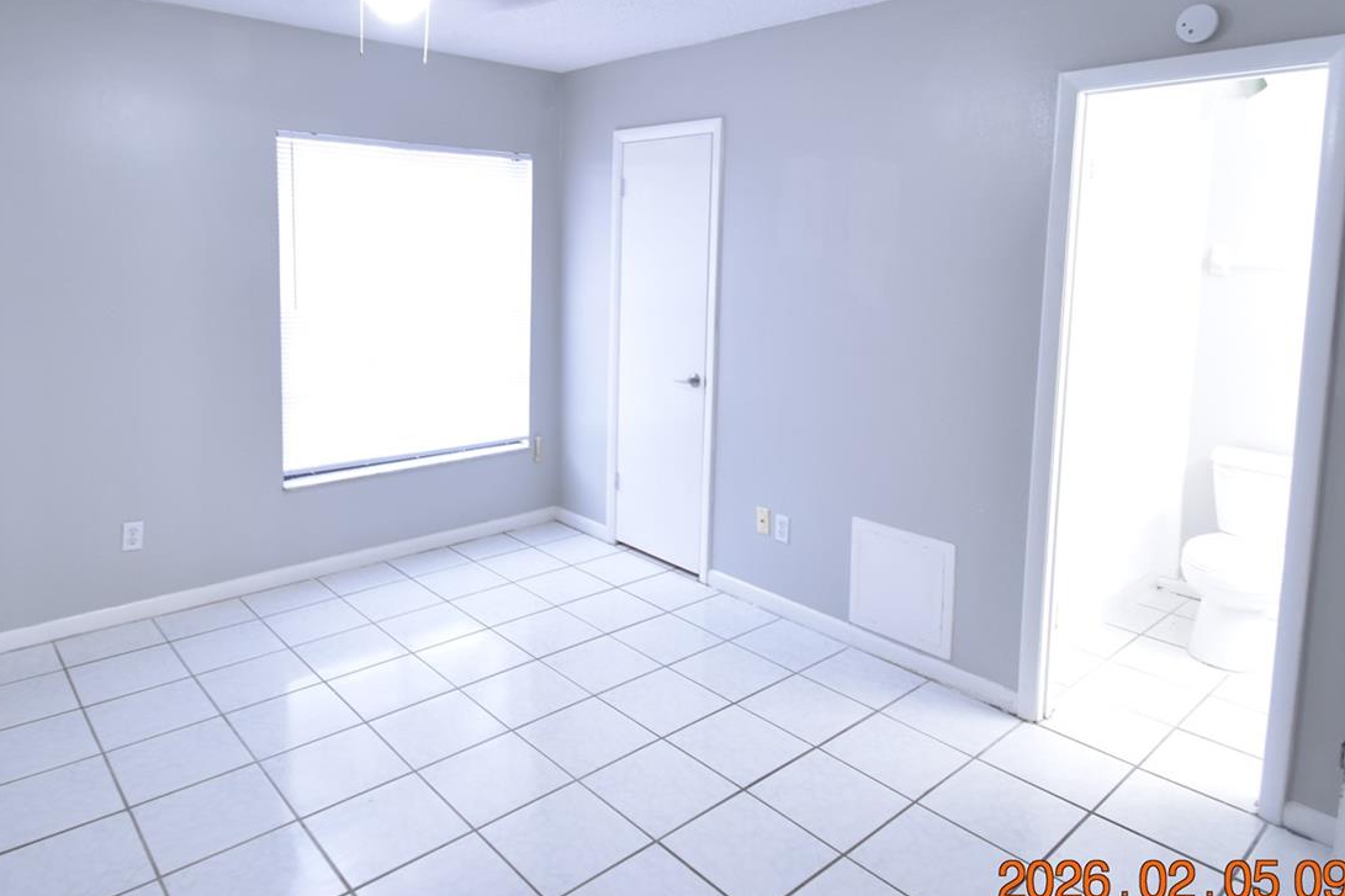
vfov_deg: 56.4
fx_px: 822
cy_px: 323
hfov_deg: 78.5
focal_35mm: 22
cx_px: 635
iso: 800
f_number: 3.5
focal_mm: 10
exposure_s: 1/20
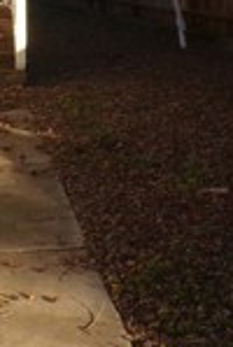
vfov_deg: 18.7
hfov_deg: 12.9
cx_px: 112
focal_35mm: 107
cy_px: 30
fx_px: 1034
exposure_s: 1/140
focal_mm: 4.3
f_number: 5.8
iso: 100
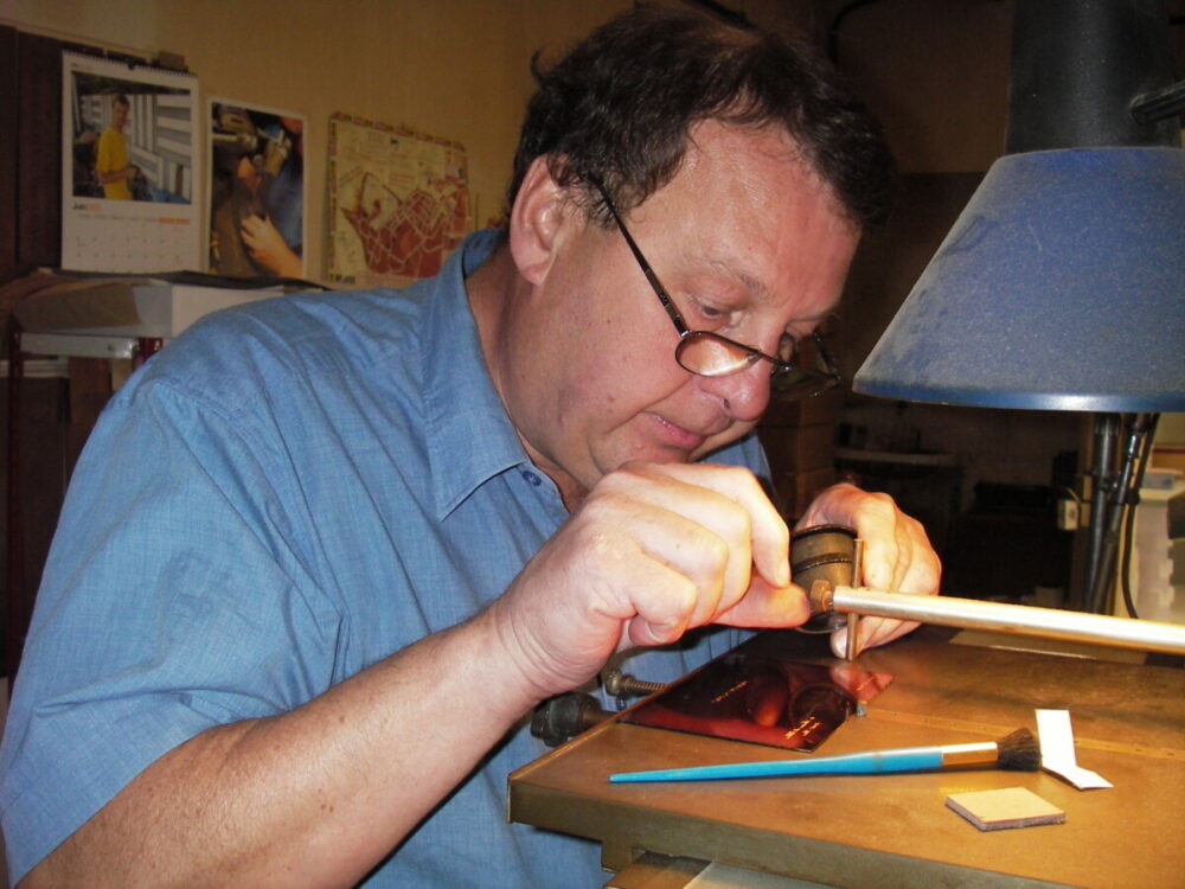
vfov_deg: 37.7
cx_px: 592
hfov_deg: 49.0
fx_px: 1301
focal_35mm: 38
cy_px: 444
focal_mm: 6.3
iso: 100
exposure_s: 1/30
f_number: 3.3
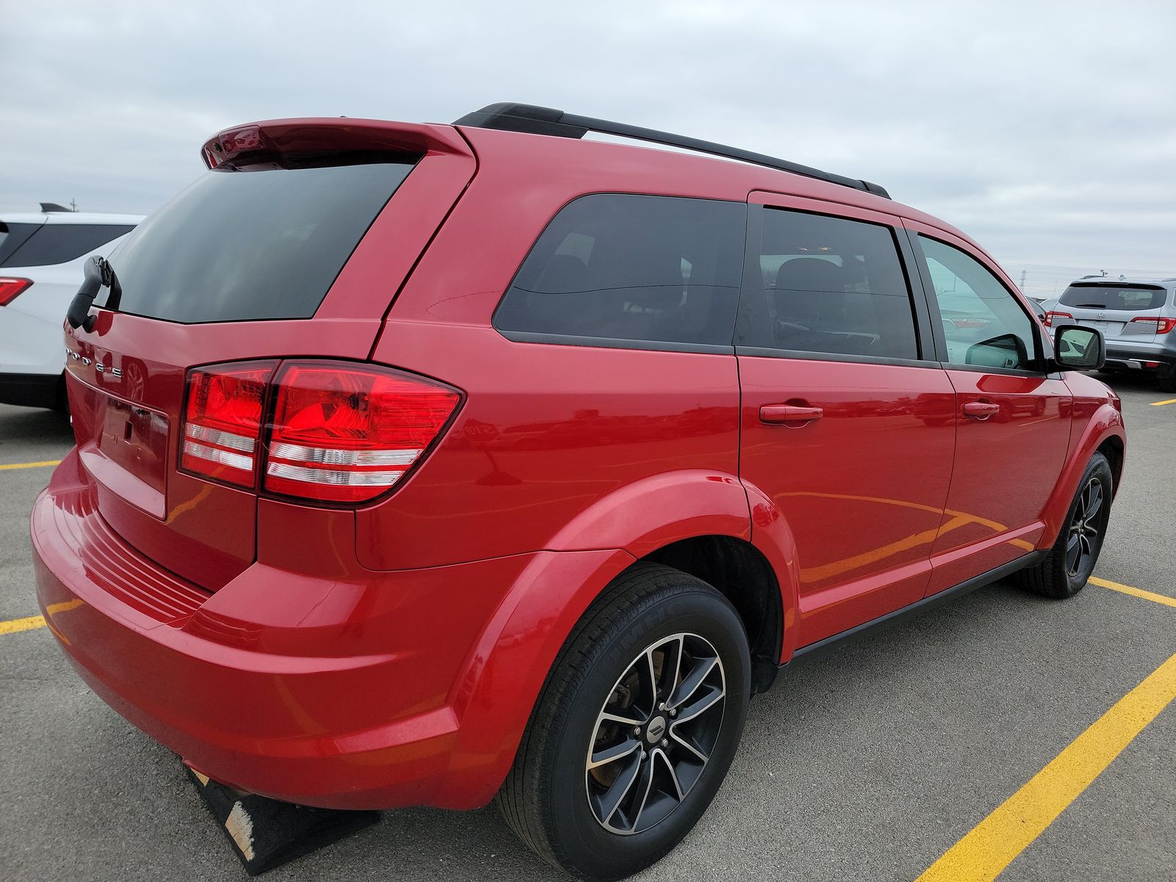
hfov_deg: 71.6
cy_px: 441
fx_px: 815
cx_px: 588
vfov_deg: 56.8
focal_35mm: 24
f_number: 1.8
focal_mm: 6.7
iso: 50
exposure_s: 1/190
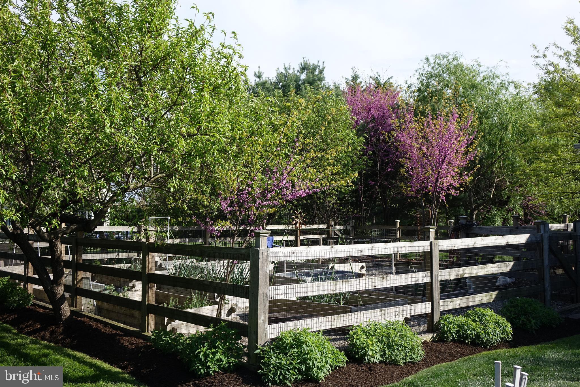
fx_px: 596
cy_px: 194
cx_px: 290
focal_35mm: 37
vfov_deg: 35.9
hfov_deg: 51.9
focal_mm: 13.65
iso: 125
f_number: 4
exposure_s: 1/640
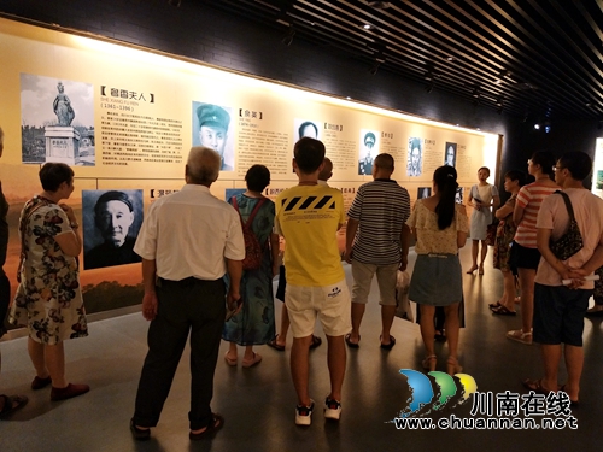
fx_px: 453
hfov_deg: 67.3
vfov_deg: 53.1
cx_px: 302
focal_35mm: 26
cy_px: 226
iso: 200
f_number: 2
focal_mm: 3.88
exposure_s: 1/50
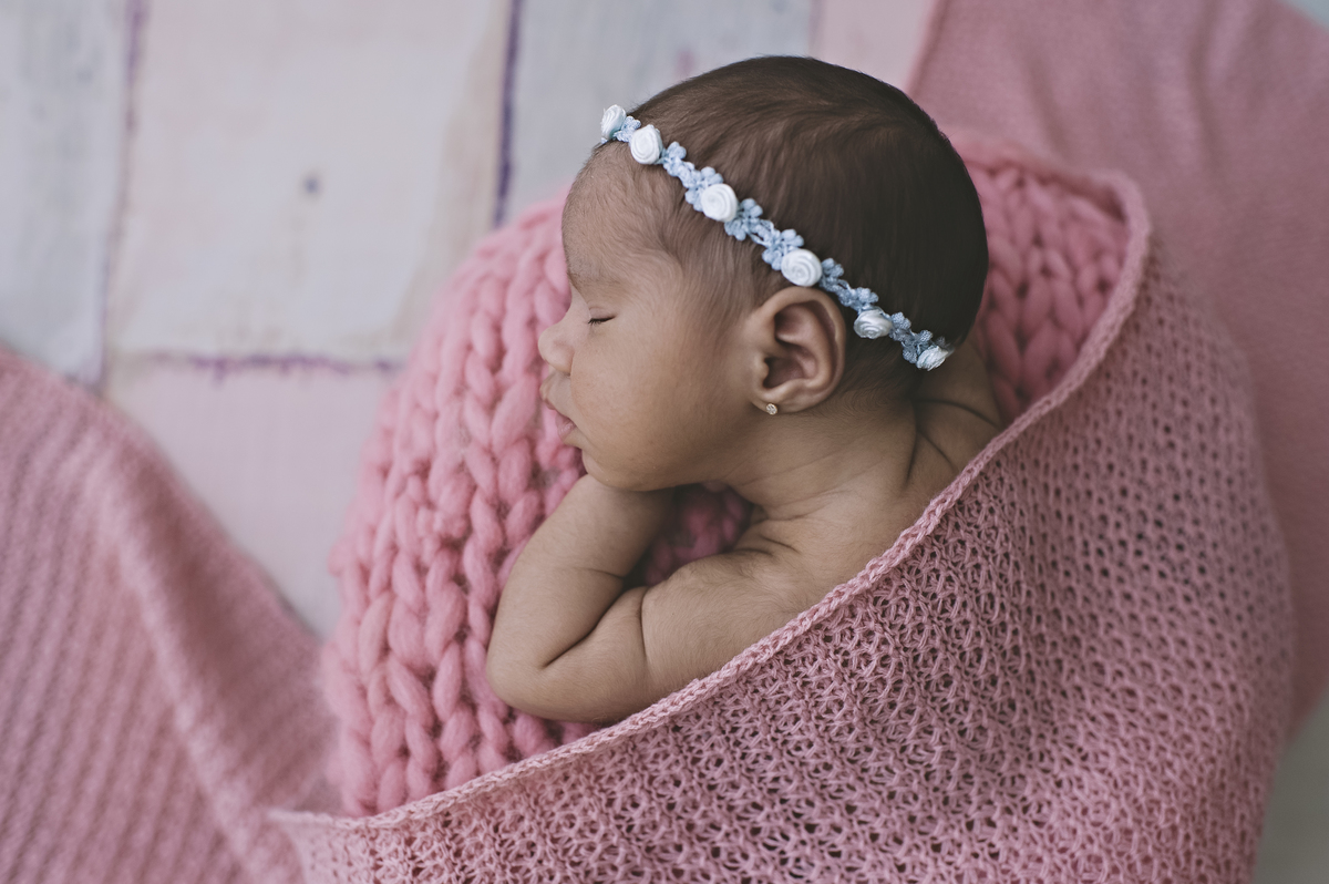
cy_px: 442
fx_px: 1291
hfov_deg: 54.5
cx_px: 664
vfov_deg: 37.8
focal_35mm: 35
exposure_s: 1/200
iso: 400
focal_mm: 35
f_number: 2.8
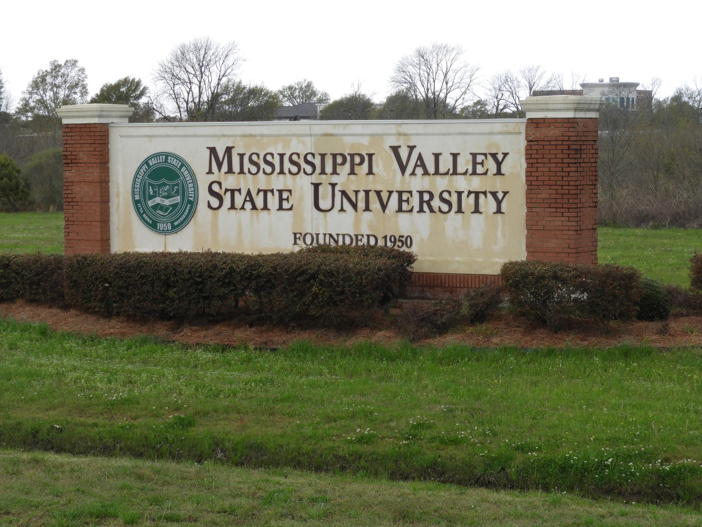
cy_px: 264
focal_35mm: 105
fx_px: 2129
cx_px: 351
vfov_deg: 14.1
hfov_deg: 18.7
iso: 100
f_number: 4.8
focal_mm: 18.8
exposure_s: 1/125
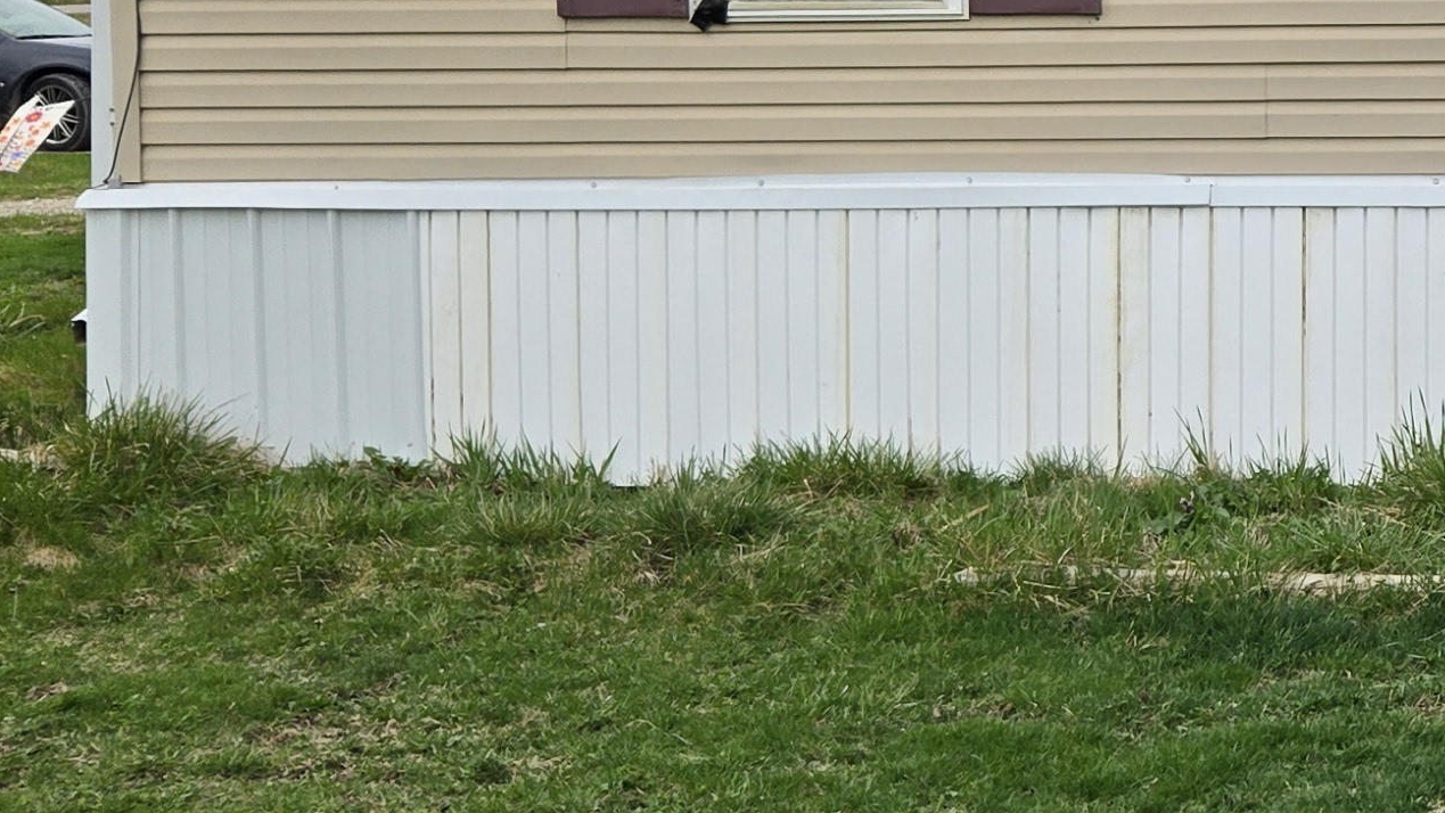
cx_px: 1754
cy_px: 245
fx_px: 3027
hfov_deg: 24.3
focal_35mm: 79
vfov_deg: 15.3
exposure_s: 1/873
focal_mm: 5.4
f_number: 1.8
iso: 25
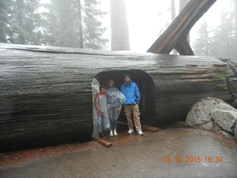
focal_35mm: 30
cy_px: 89
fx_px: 205
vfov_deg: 46.8
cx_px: 118
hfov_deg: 60.0
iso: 400
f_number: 3.5
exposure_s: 1/47.3
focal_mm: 5.4
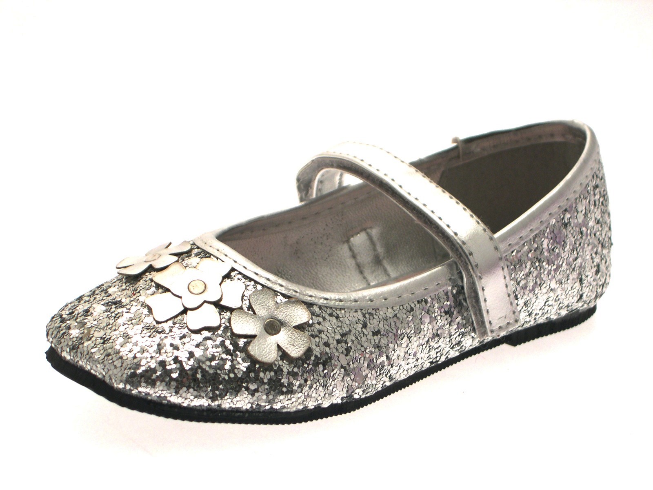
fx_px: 2151
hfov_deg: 17.3
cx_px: 326
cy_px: 245
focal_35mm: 114
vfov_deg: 13.0
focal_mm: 24
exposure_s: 1/78.5
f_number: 4.9
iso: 100
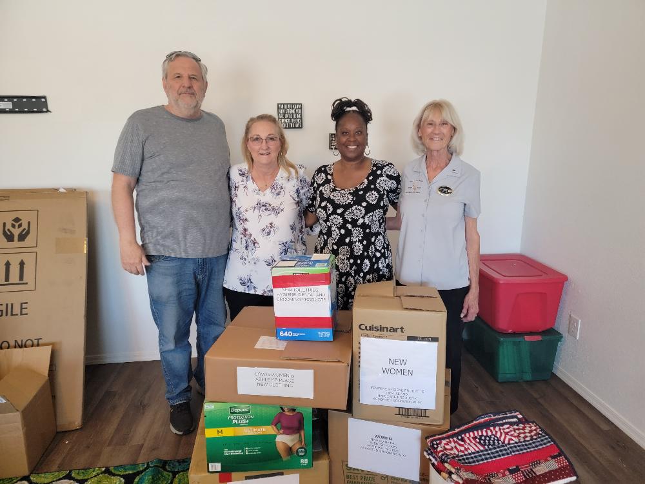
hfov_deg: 71.6
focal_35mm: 24
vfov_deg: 56.8
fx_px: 447
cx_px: 322
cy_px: 242
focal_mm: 6.7
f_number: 1.8
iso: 400
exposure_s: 1/40
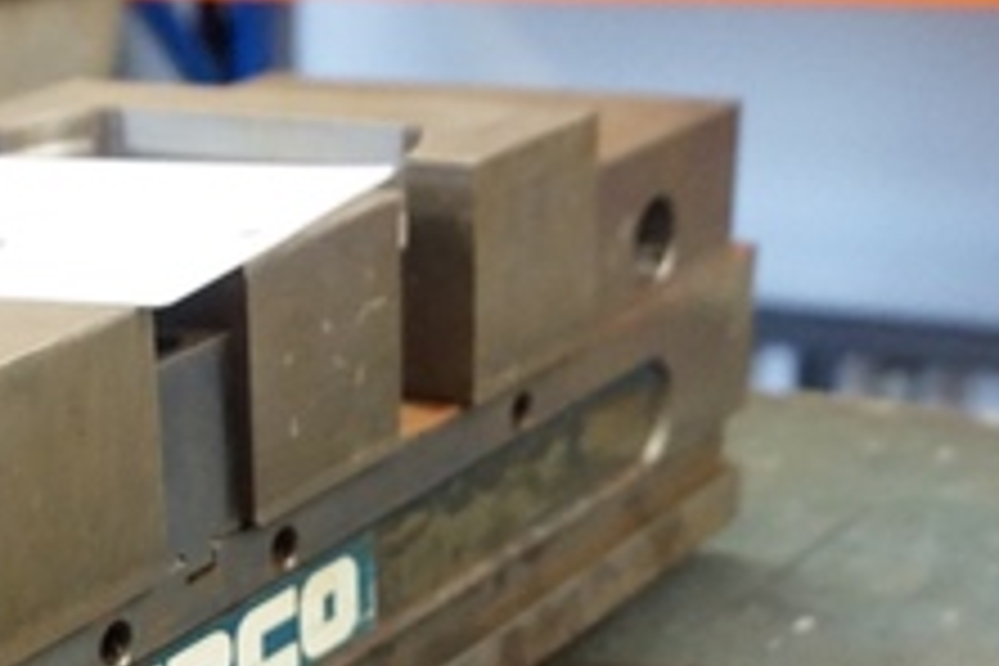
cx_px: -47
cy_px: 909
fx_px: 2164
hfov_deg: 24.5
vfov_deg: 16.4
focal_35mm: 78
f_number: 3.5
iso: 2500
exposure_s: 1/60
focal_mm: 16
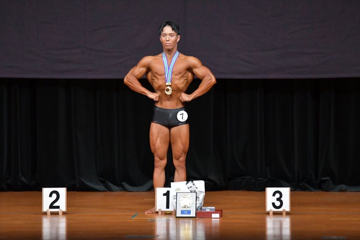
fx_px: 2699
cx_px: 180
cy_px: 120
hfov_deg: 7.6
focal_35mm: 270
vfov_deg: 5.1
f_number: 5.6
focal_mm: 180
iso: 4000
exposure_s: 1/400
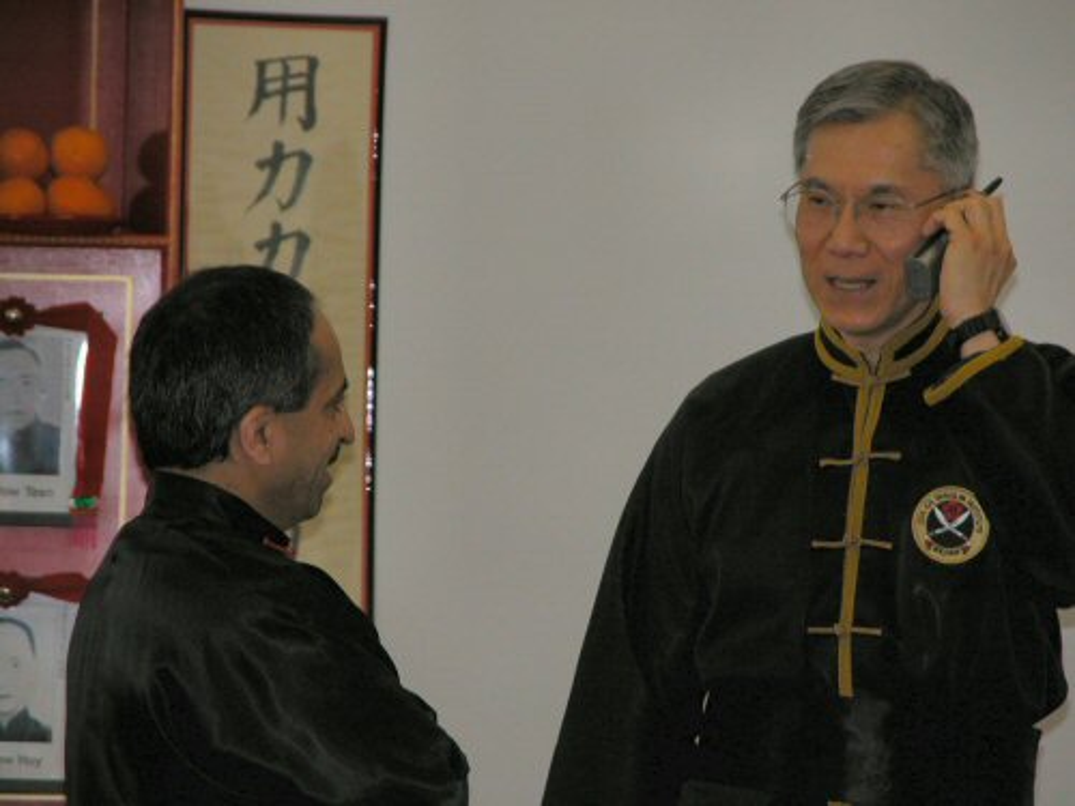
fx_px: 8571
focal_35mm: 276
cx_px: 538
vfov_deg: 5.4
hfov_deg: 7.2
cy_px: 403
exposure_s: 1/125
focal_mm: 71.2
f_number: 4.2
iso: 200
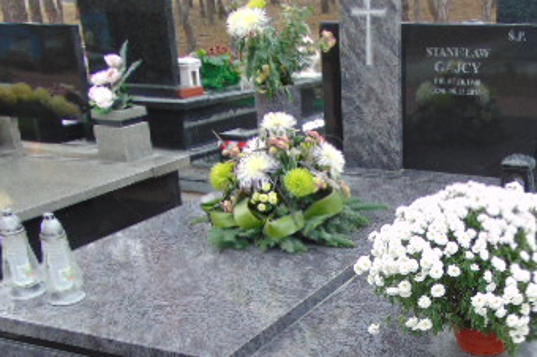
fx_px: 730
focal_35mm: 49
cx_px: 403
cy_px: 314
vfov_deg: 26.6
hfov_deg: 39.3
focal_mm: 4.5
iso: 80
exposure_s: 1/80
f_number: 3
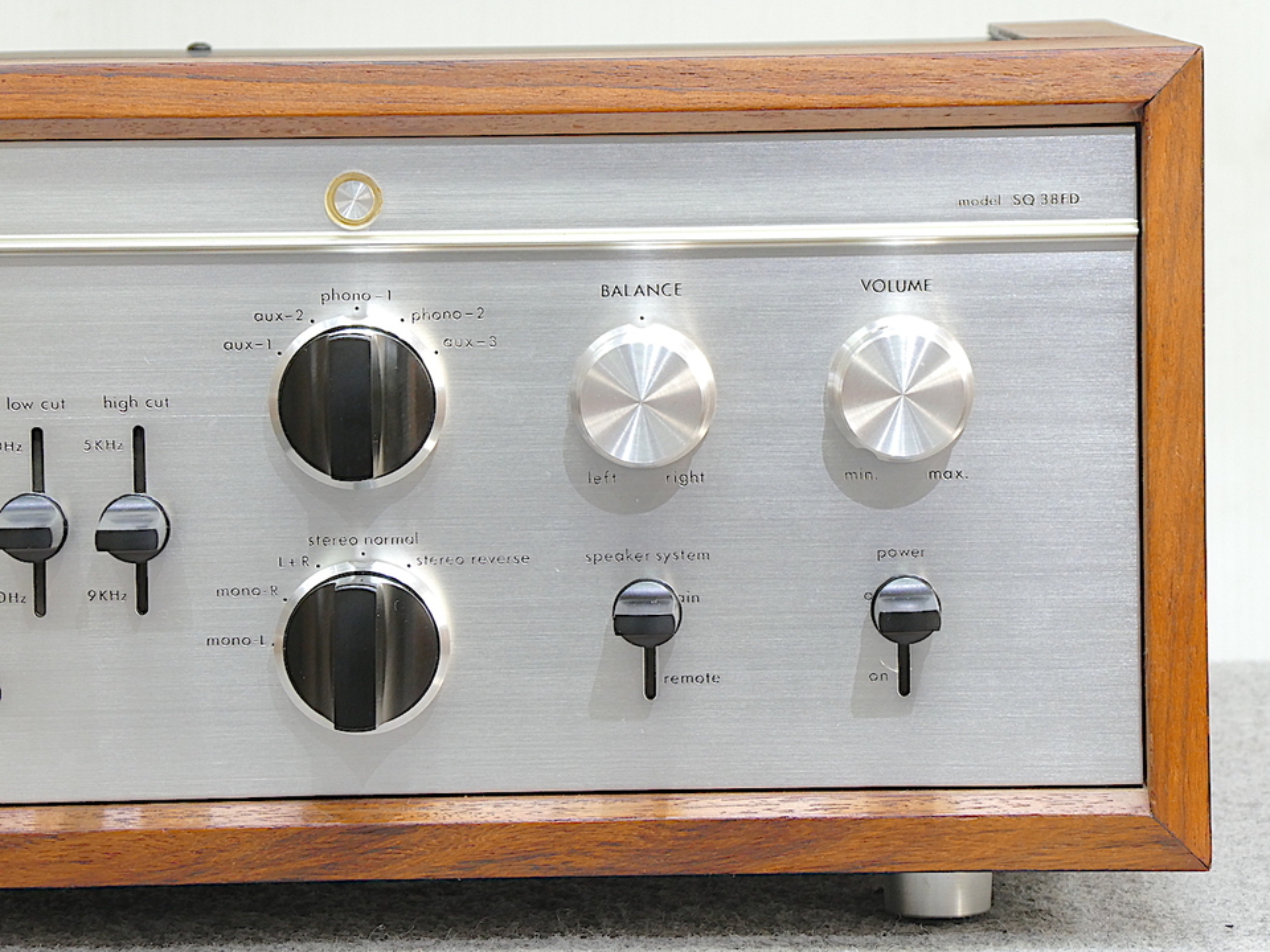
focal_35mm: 151
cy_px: 476
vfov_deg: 9.8
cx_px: 635
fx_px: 5540
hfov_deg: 13.1
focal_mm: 27.1
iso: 200
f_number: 5.4
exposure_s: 1/8
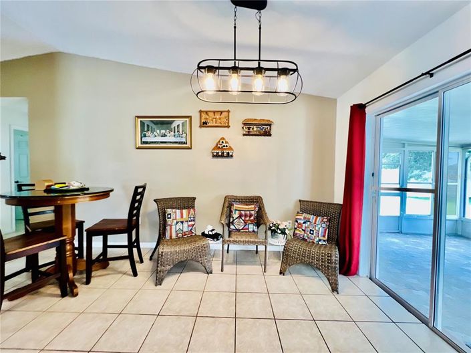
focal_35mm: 13
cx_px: 236
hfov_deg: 106.2
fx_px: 177
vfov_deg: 89.9
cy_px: 176
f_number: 1.8
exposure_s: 1/60
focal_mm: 1.57
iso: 250
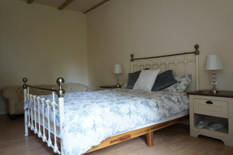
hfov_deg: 67.4
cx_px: 116
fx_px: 175
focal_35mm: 27
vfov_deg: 47.9
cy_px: 78
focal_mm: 18
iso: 100
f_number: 3.5
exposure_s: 1/4
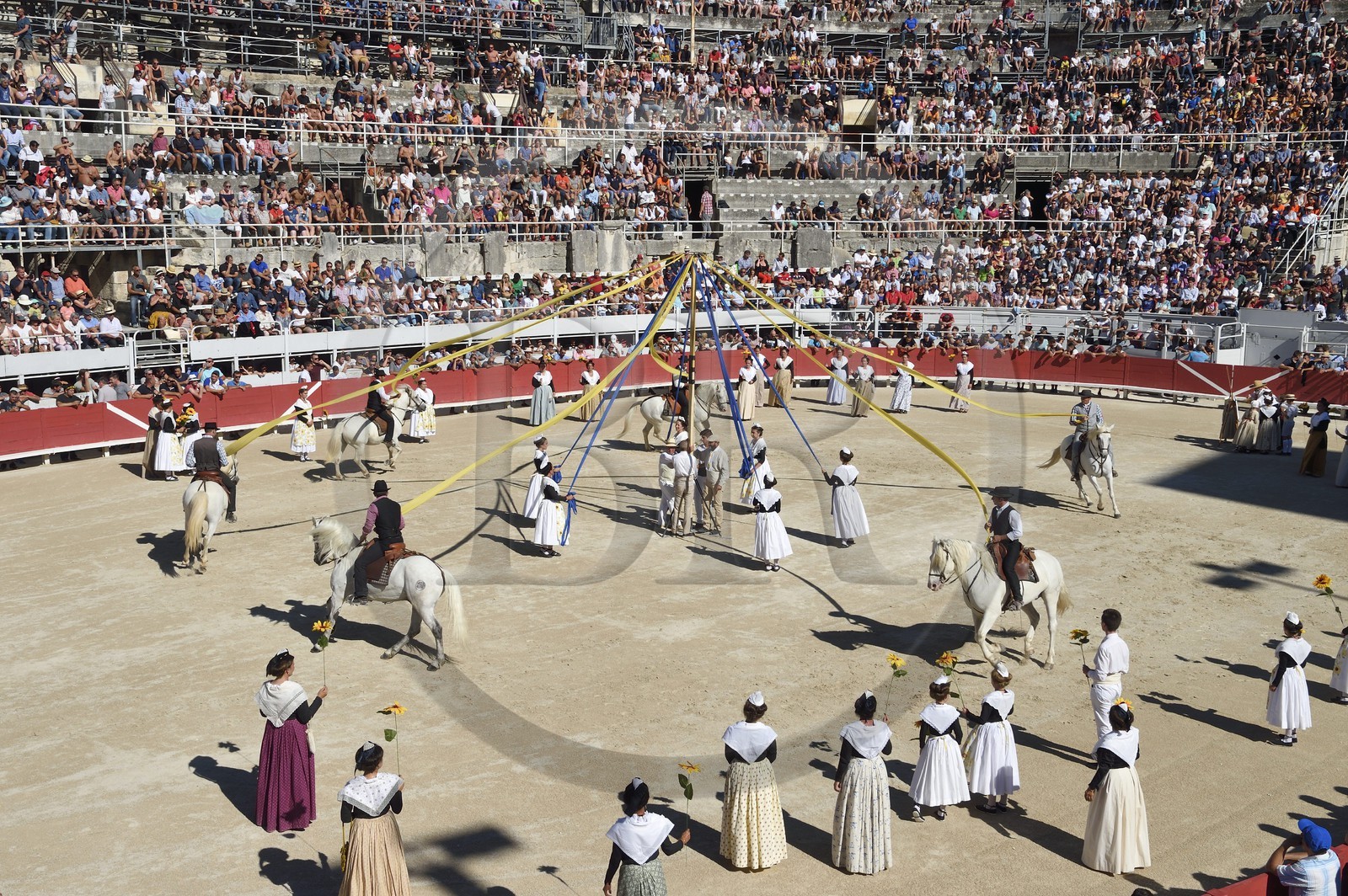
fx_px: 1684
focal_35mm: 45
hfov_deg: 43.6
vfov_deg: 29.8
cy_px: 448
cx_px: 674
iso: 200
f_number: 11
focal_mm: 45
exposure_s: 1/500
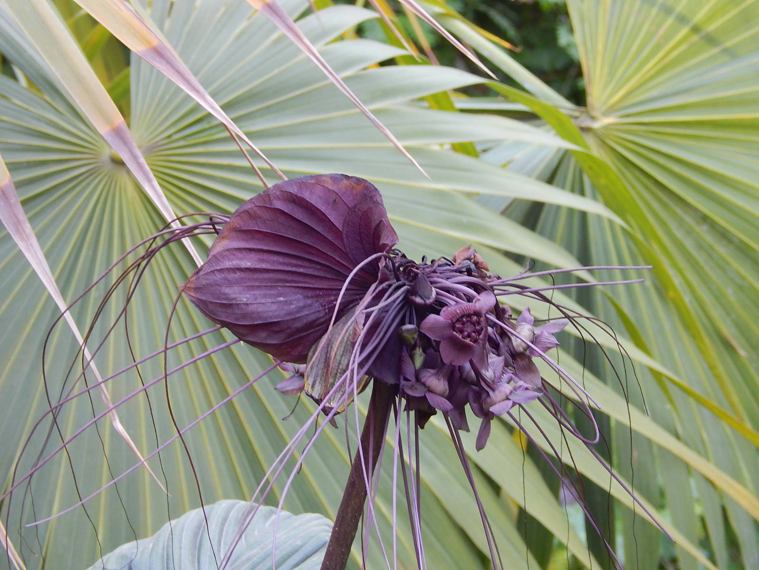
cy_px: 285
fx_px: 3114
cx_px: 380
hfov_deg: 13.9
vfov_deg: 10.4
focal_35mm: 142
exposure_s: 1/30
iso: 180
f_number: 4.9
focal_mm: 25.3
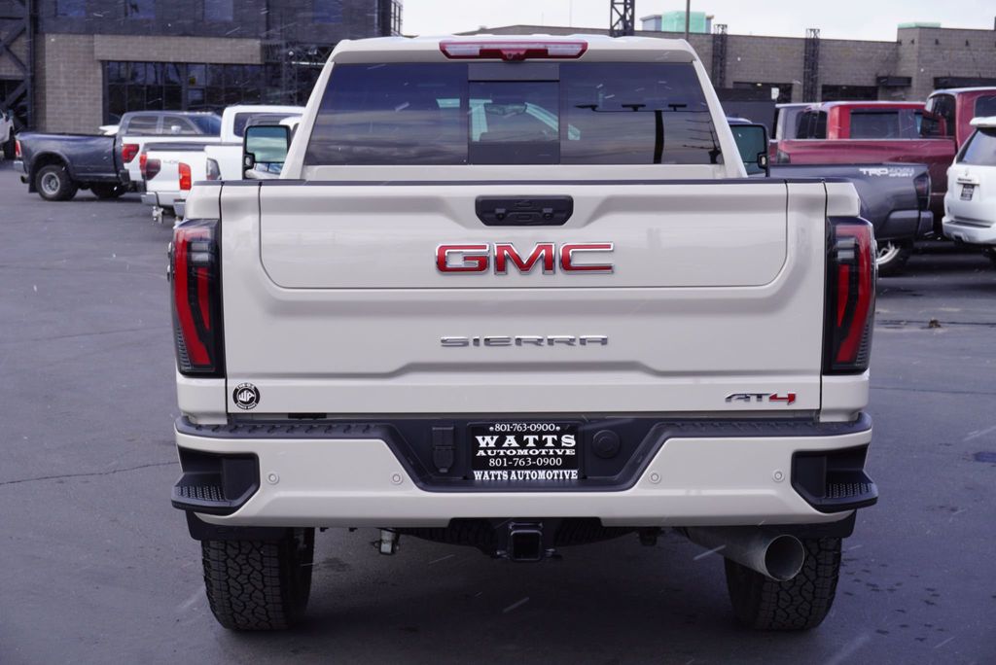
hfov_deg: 33.4
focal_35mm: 60
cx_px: 498
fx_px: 1661
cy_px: 332
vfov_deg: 22.7
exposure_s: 1/100
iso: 100
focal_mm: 40
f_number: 9
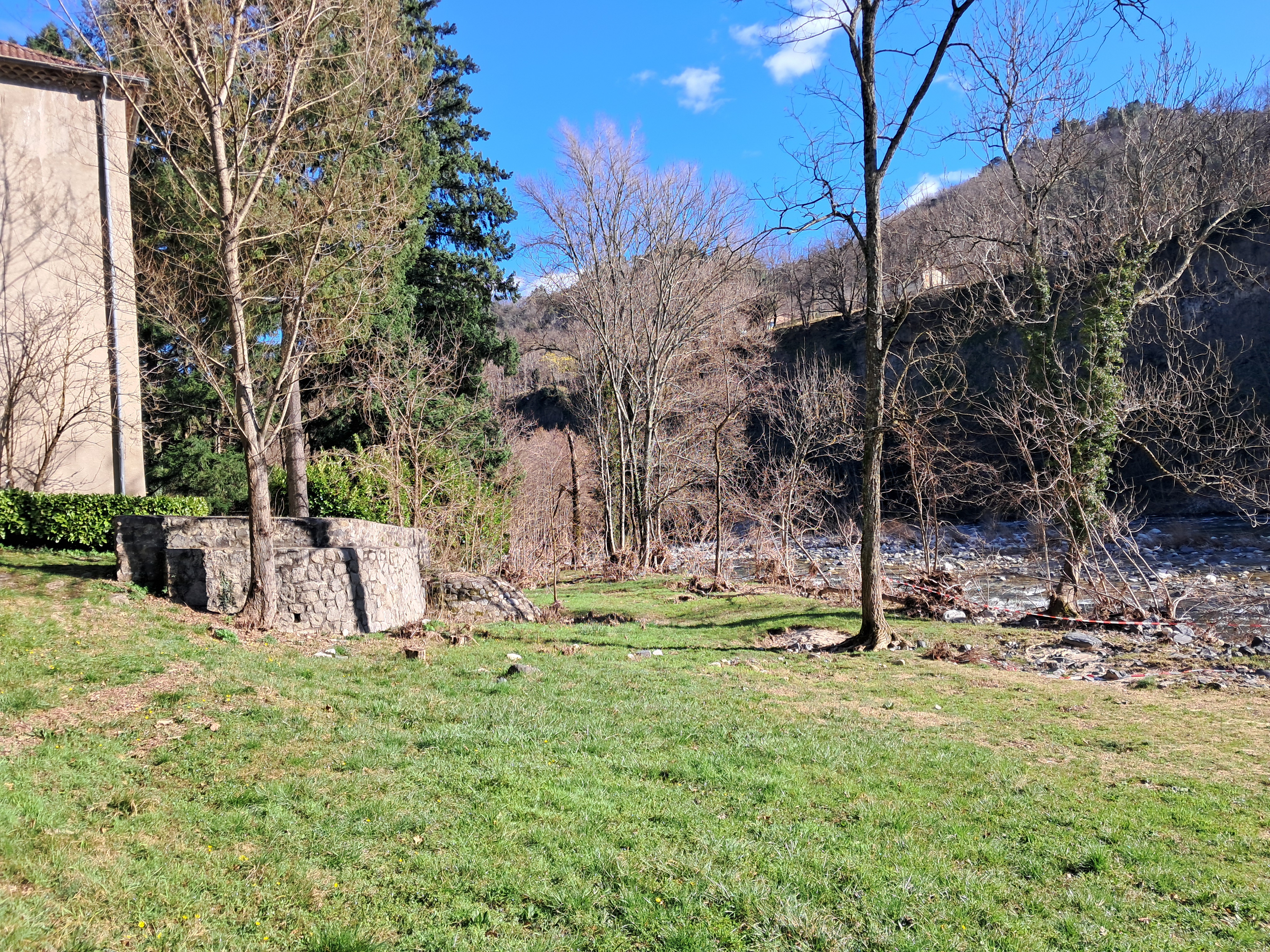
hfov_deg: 65.3
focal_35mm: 27
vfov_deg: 51.4
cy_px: 476
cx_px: 635
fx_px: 991
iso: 50
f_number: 1.8
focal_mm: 4
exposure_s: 1/297
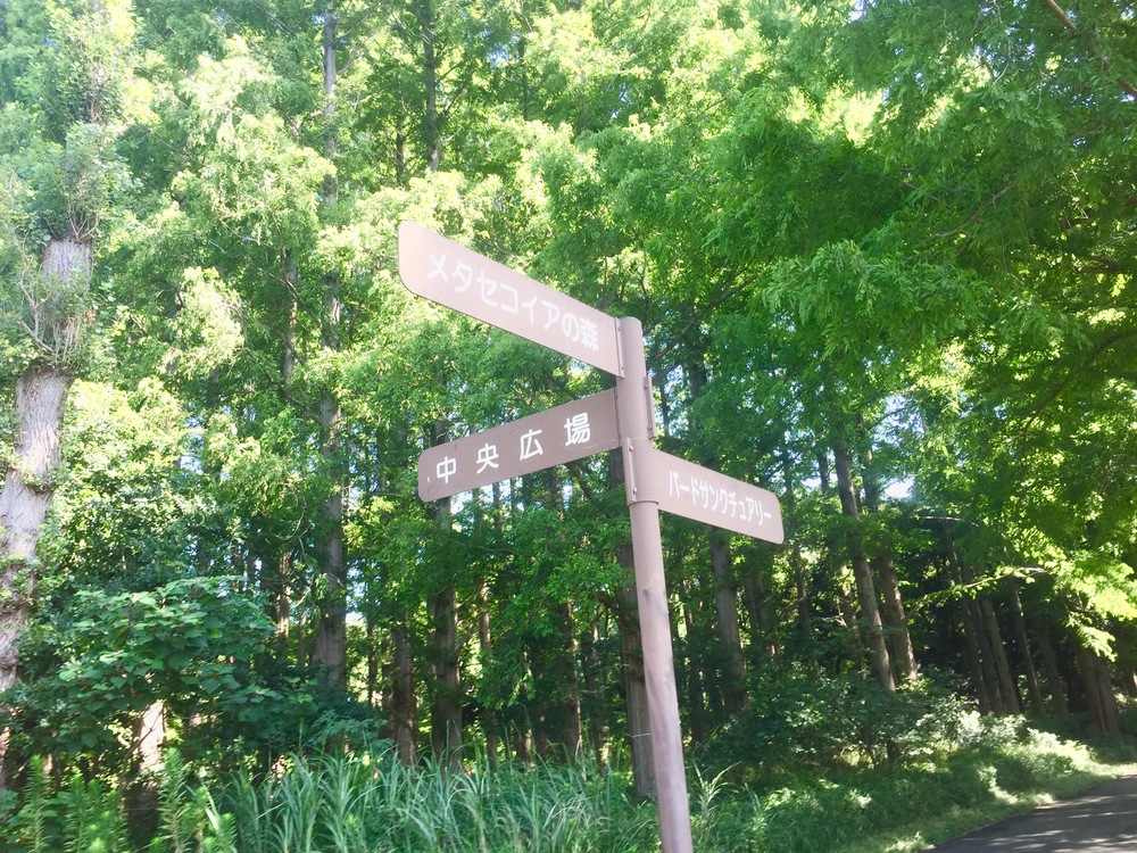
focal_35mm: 29
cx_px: 568
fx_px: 953
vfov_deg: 48.2
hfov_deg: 61.7
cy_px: 426
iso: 32
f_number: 2.2
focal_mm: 4.15
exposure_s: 1/120
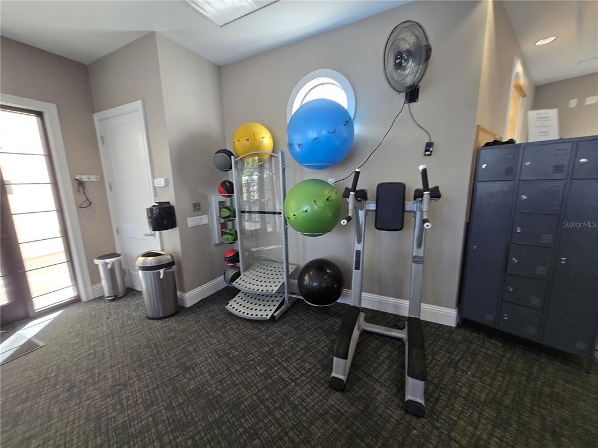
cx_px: 299
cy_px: 224
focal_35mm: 13
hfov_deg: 106.2
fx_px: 225
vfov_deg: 89.9
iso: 160
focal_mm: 1.7
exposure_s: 1/60
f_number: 2.2
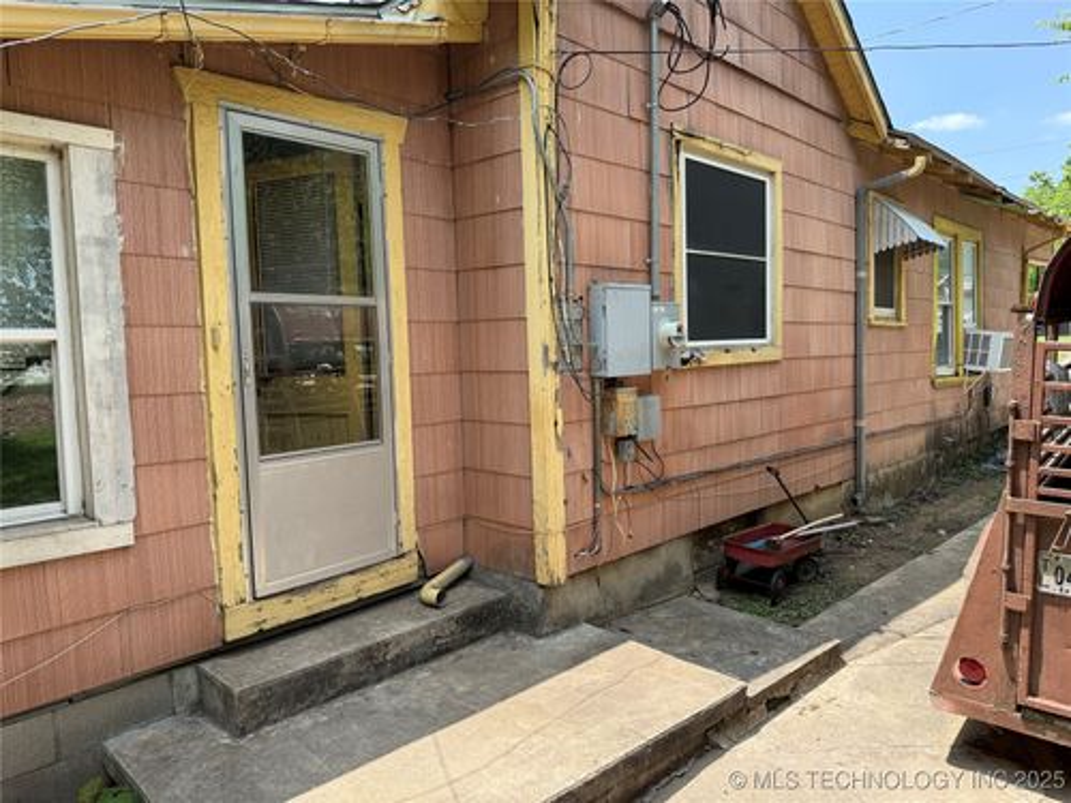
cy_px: 402
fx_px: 743
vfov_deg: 56.8
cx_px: 536
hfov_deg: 71.6
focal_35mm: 24
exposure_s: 1/1493
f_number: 1.78
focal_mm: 6.76
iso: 100
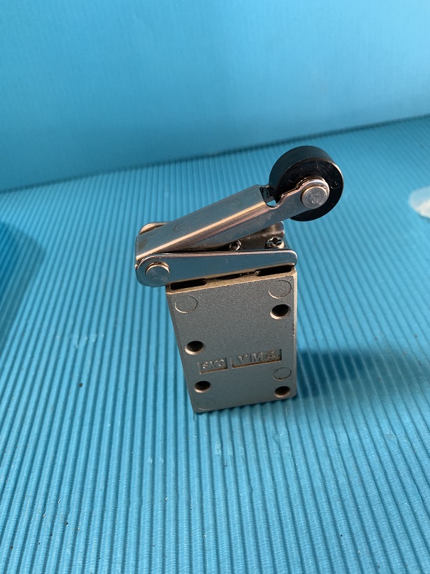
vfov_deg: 67.3
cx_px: 215
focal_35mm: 26
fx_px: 431
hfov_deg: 53.1
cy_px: 287
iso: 320
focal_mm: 4.25
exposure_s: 1/60
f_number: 1.8
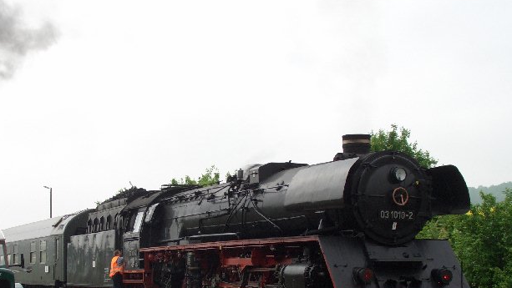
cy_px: 253
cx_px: 182
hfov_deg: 30.8
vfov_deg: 17.5
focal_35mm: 68
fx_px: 923
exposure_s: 1/640
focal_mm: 9.2
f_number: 4.7
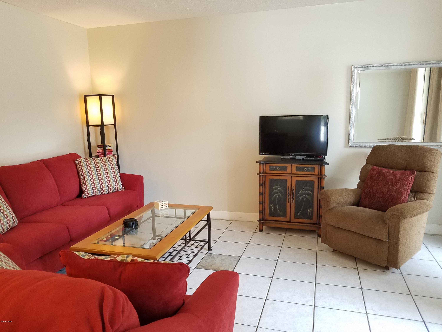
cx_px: 221
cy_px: 166
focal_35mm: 26
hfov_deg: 67.3
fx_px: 332
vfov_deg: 53.1
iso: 160
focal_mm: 4.2
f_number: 1.7
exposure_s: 1/40
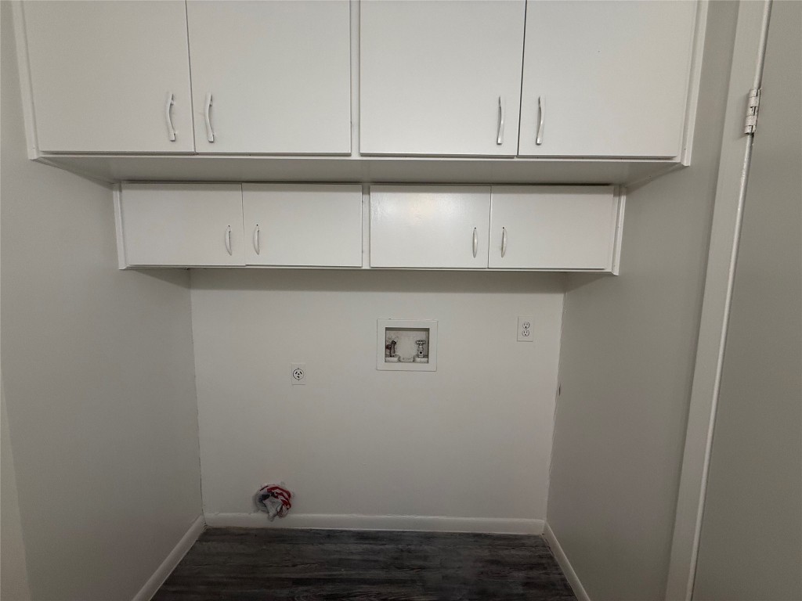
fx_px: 324
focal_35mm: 14
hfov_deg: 102.1
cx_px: 401
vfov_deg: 85.7
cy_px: 300
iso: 320
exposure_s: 1/120
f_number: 2.2
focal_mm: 2.22
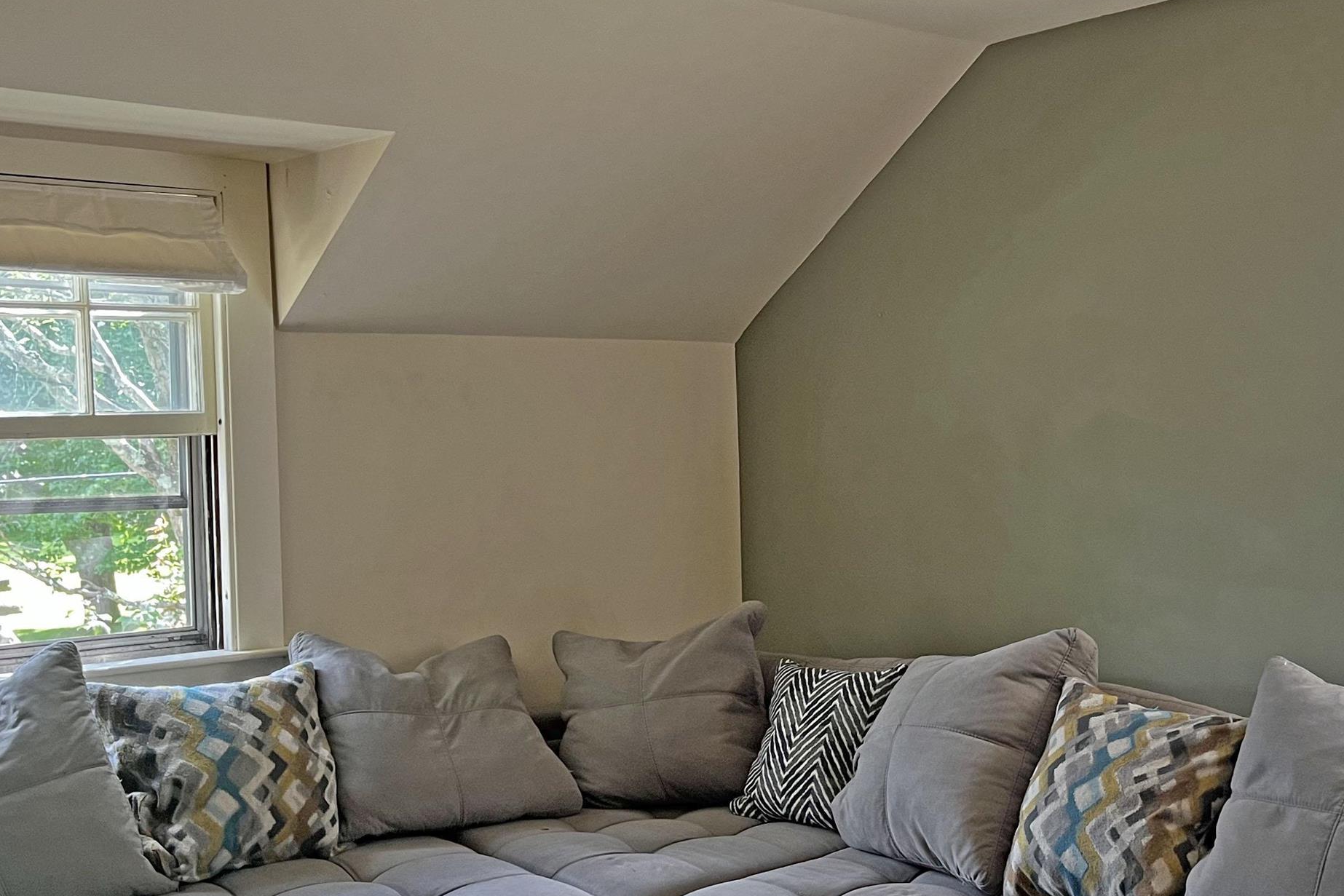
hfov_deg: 43.0
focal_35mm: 45
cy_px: 494
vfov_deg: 29.9
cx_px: 897
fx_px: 1680
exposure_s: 1/79
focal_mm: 5.1
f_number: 1.6
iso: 125
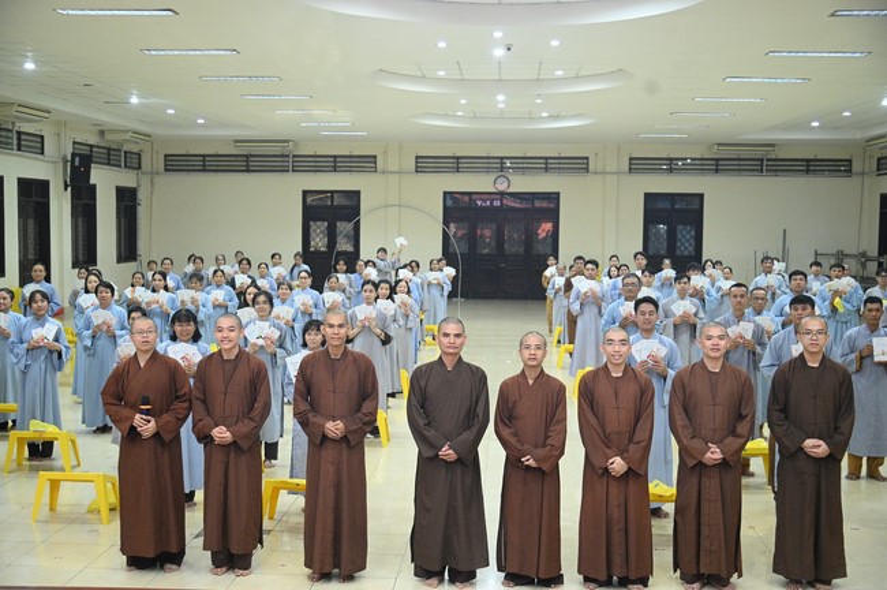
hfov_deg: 44.5
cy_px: 295
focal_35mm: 44
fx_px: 1083
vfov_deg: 30.5
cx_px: 444
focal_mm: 44
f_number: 4
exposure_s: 1/200
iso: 8000
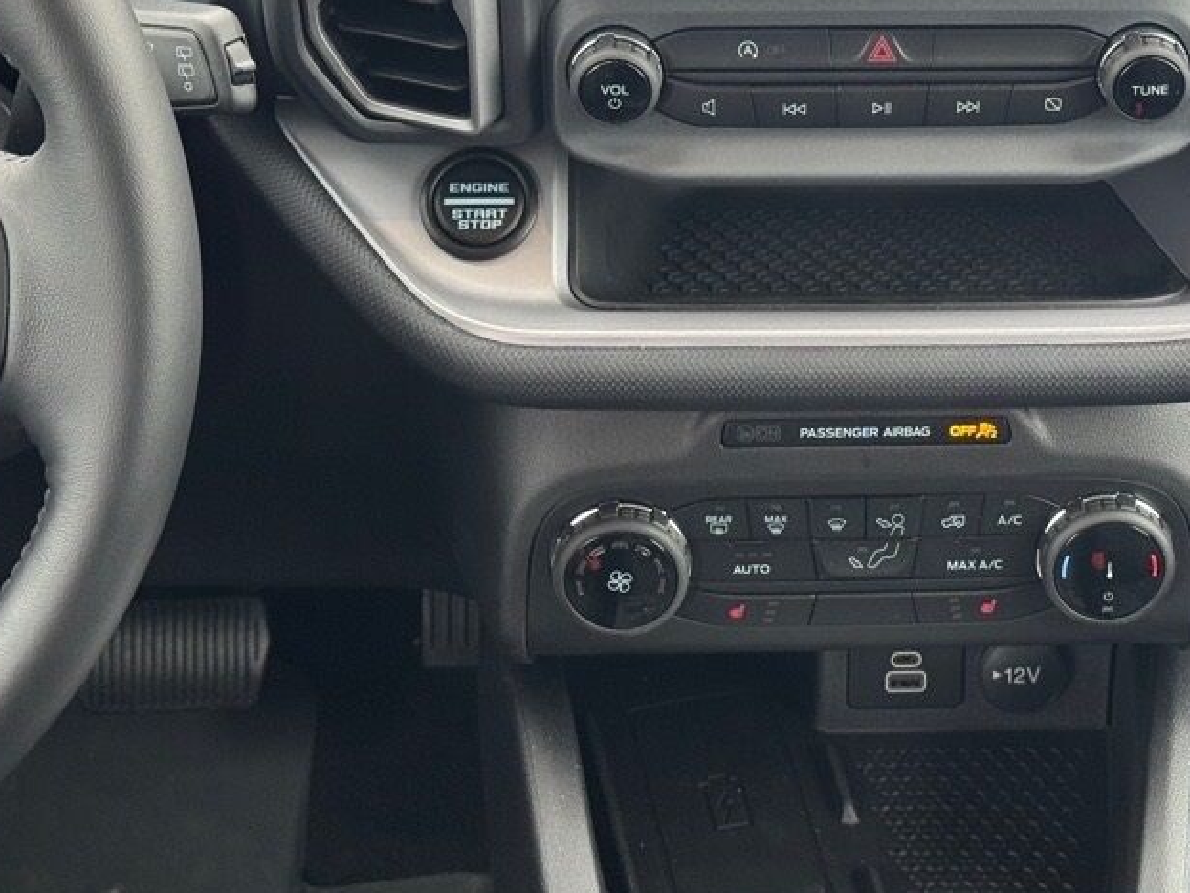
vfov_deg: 18.5
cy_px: 182
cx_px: 861
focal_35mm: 79
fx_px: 2717
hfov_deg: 24.5
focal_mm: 6.76
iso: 80
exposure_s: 1/121
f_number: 1.78
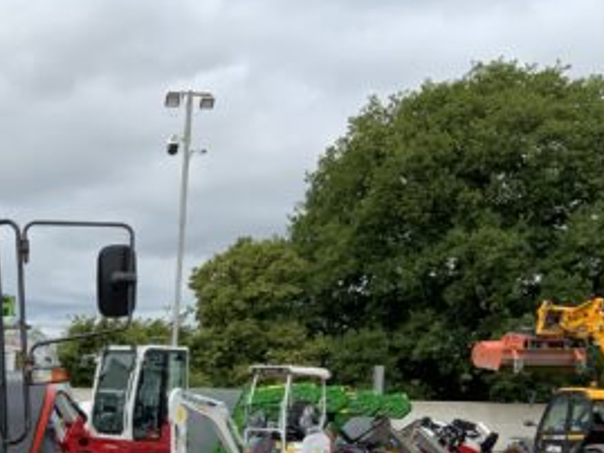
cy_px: 511
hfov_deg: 26.2
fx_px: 1204
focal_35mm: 69
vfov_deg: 20.3
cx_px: -38
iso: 16
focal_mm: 3
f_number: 1.8
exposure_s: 1/1786
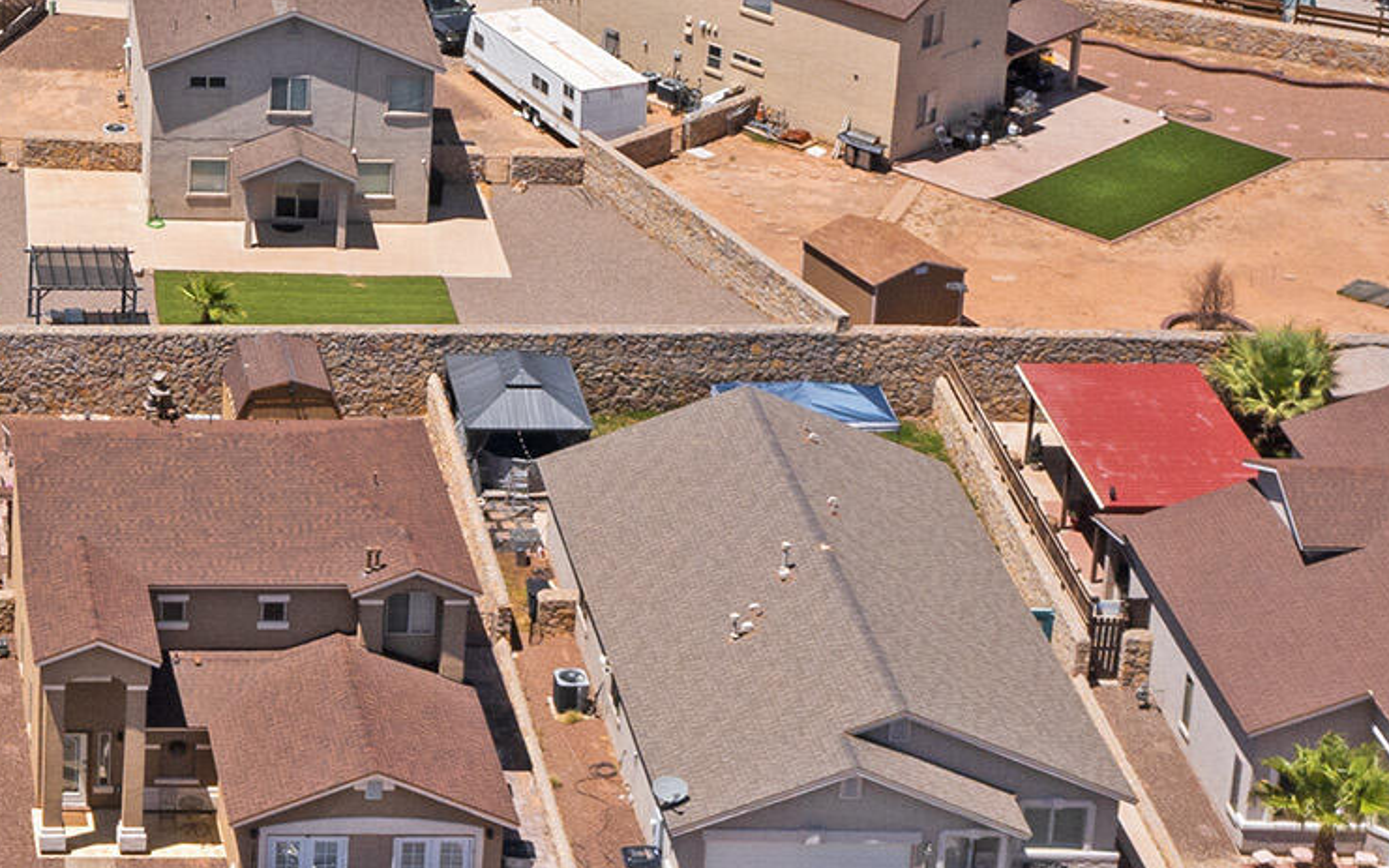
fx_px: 3937
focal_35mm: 104
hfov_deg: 18.7
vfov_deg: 12.3
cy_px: -173
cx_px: -362
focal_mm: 10.26
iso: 100
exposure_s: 1/800
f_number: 6.3
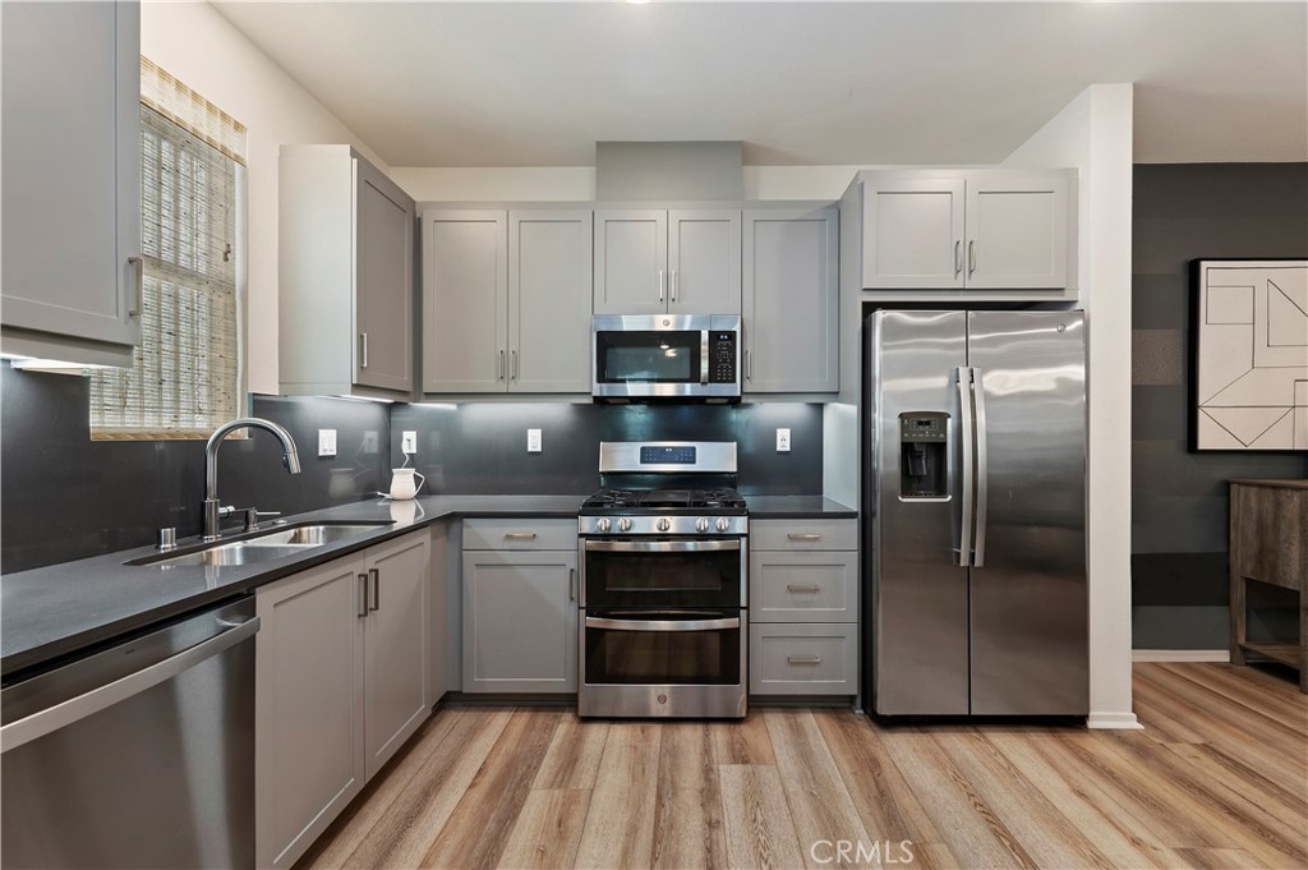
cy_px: 435
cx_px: 654
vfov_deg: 81.1
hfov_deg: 104.3
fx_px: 508
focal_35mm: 14
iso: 500
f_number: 10
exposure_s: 1/5
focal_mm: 14
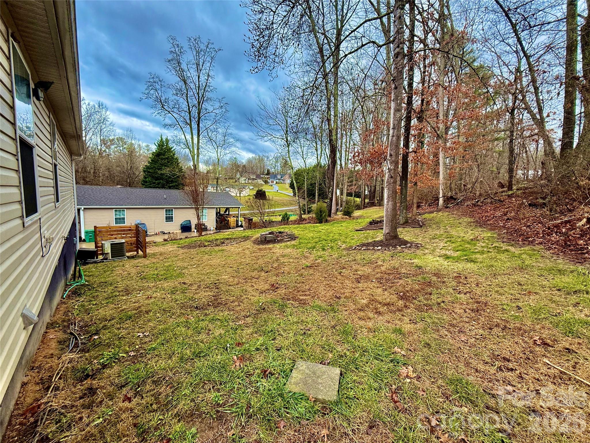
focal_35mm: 14
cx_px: 295
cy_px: 222
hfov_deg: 102.1
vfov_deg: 85.7
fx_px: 239
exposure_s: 1/99
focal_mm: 2.22
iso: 100
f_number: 2.2
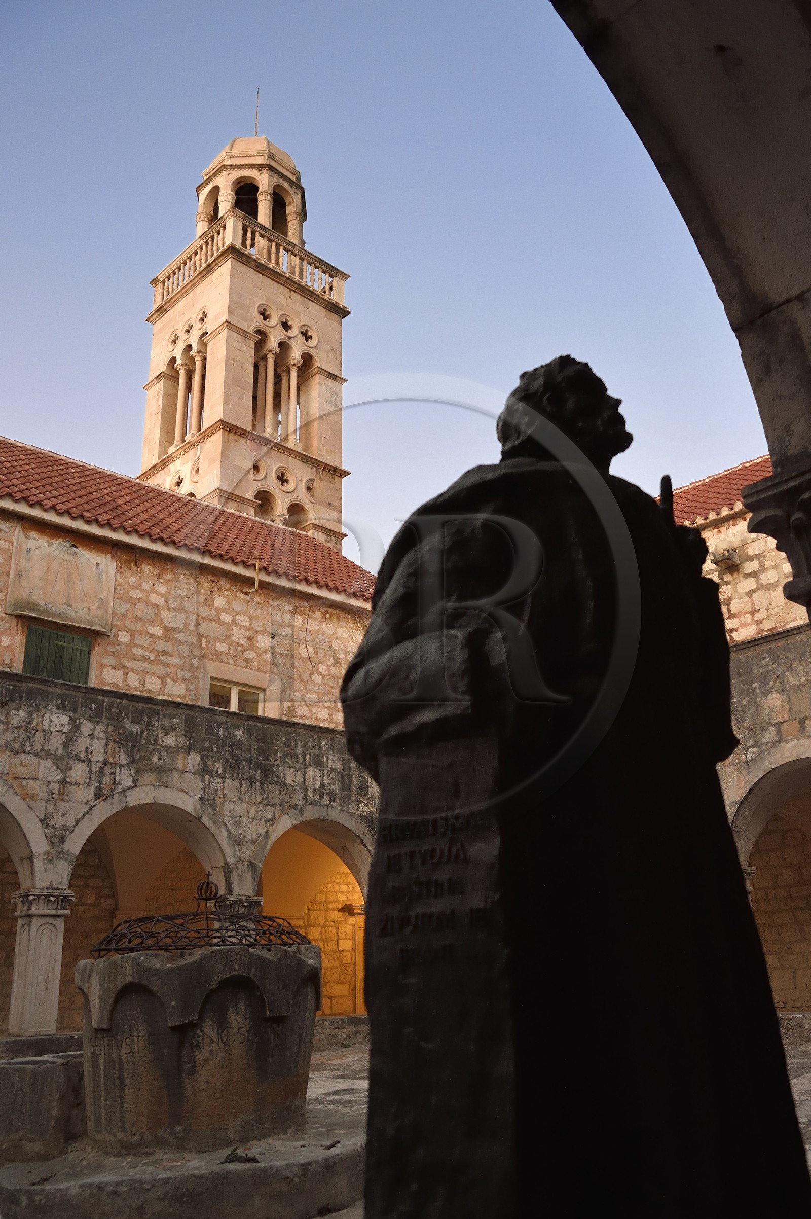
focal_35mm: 29
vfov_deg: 63.7
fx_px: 981
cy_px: 610
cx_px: 406
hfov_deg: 44.9
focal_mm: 29
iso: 3200
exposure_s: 1/50
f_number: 8
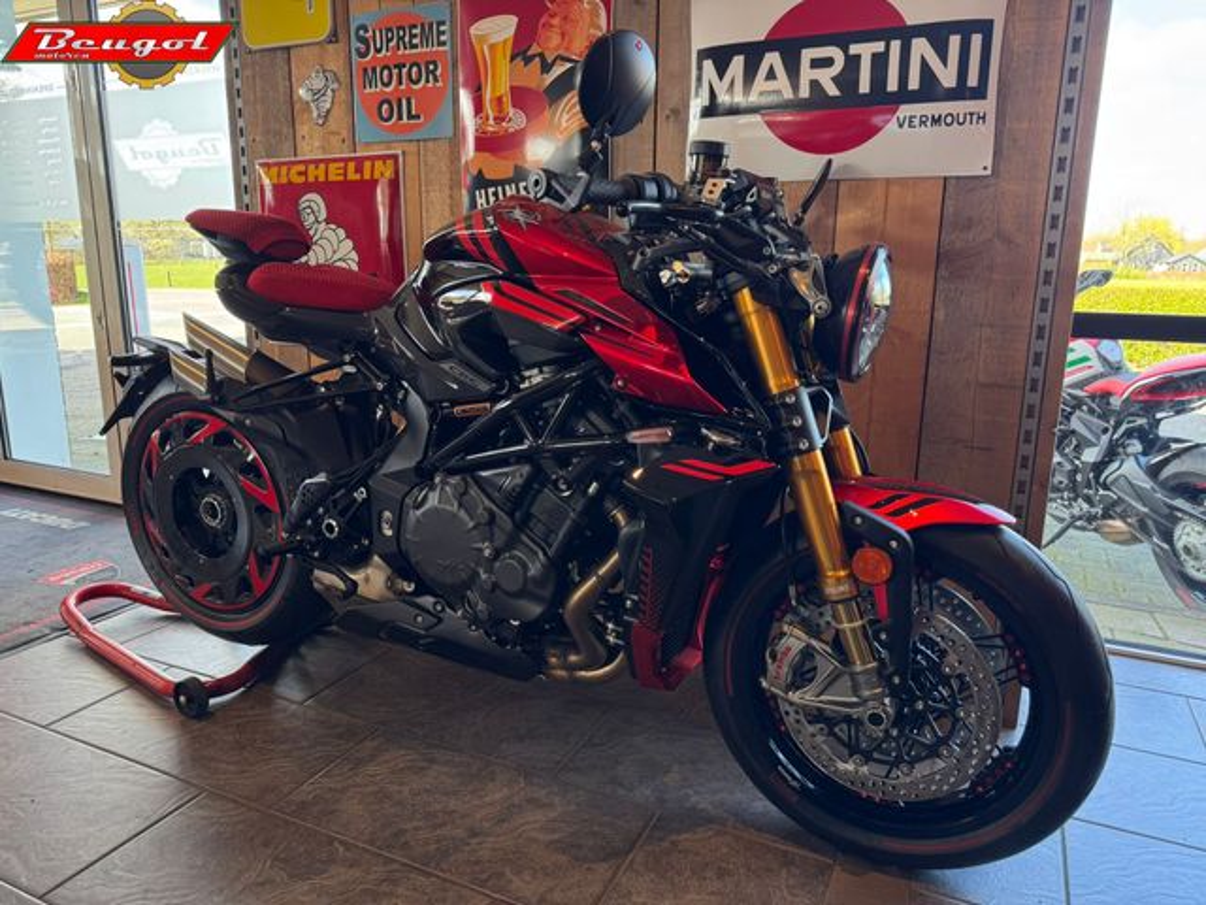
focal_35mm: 24
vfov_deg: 56.8
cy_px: 452
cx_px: 603
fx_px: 836
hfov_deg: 71.6
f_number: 1.78
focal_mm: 6.76
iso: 80
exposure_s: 1/100
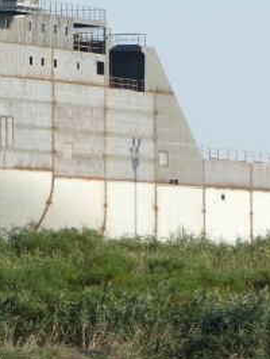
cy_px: 123
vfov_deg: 4.0
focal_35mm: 493
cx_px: 104
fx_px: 5119
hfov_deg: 3.0
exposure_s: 1/320
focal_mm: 29.5
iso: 80
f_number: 5.4
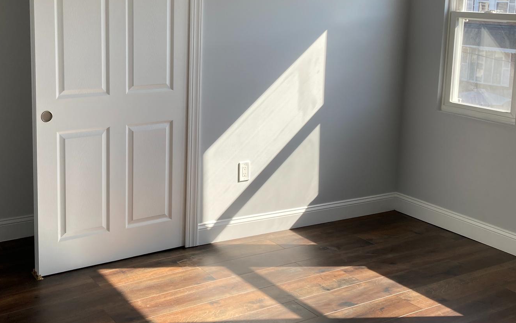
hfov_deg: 43.3
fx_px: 647
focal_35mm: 46
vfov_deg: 27.8
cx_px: 209
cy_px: 97
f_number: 1.8
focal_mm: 3.99
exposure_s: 1/237
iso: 20
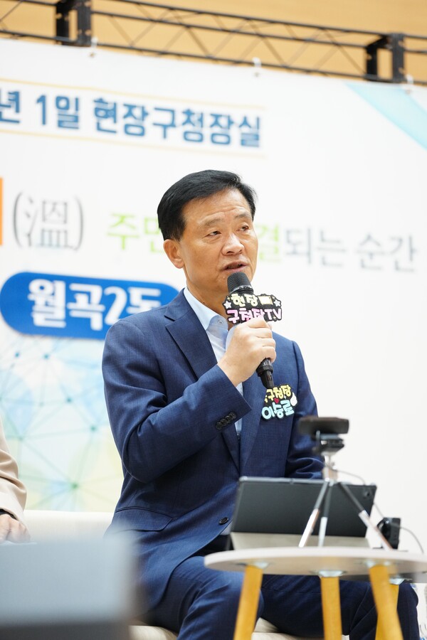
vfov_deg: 14.7
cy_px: 320
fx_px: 2491
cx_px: 214
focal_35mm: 140
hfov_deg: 9.8
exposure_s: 1/500
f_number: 2.8
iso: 2500
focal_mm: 140
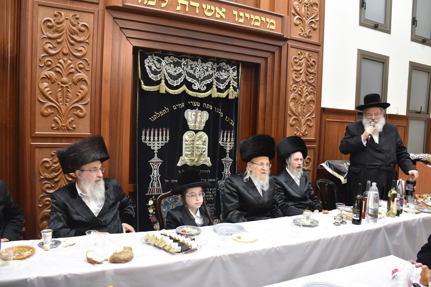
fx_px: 323
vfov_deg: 47.9
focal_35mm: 27
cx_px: 216
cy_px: 144
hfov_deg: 67.4
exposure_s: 1/100
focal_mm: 18
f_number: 5.6
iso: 1250
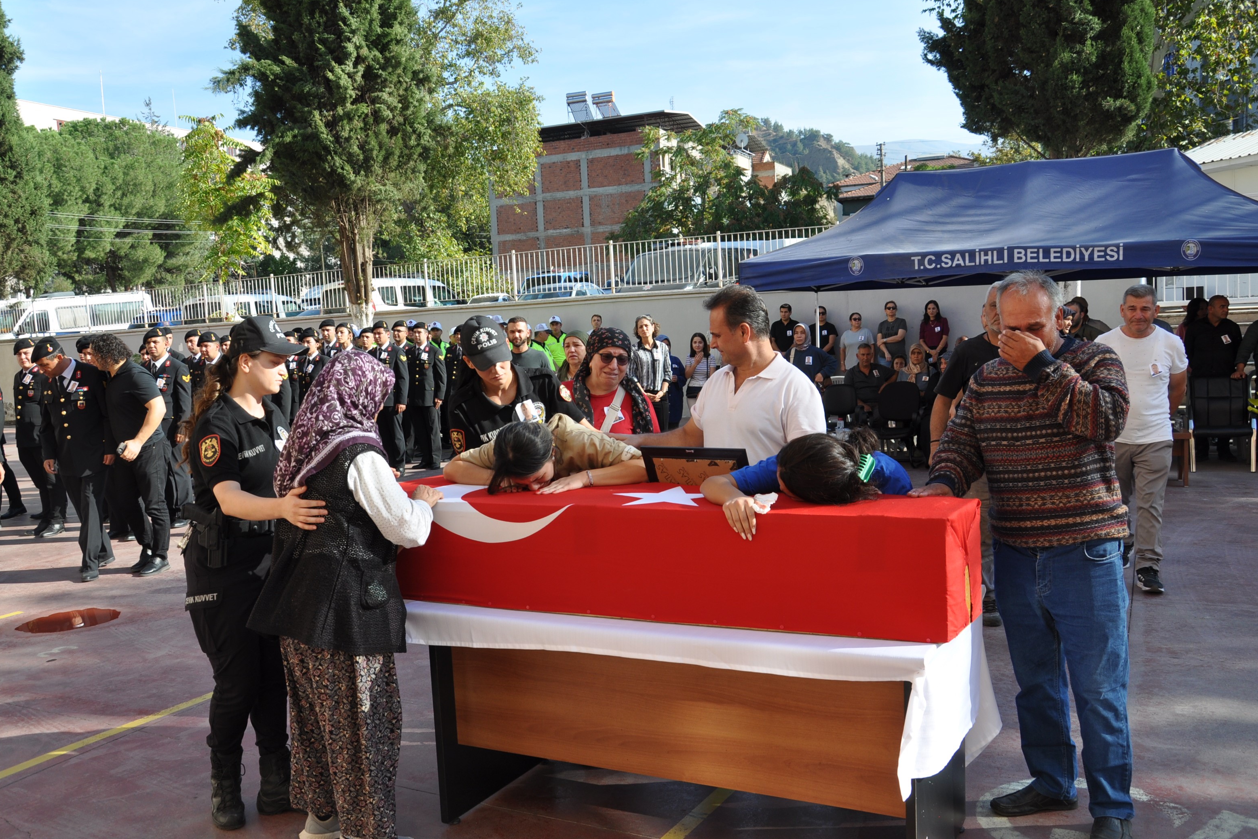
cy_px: 426
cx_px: 614
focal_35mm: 33
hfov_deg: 57.9
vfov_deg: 40.5
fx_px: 1136
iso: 200
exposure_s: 1/250
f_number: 8
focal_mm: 21
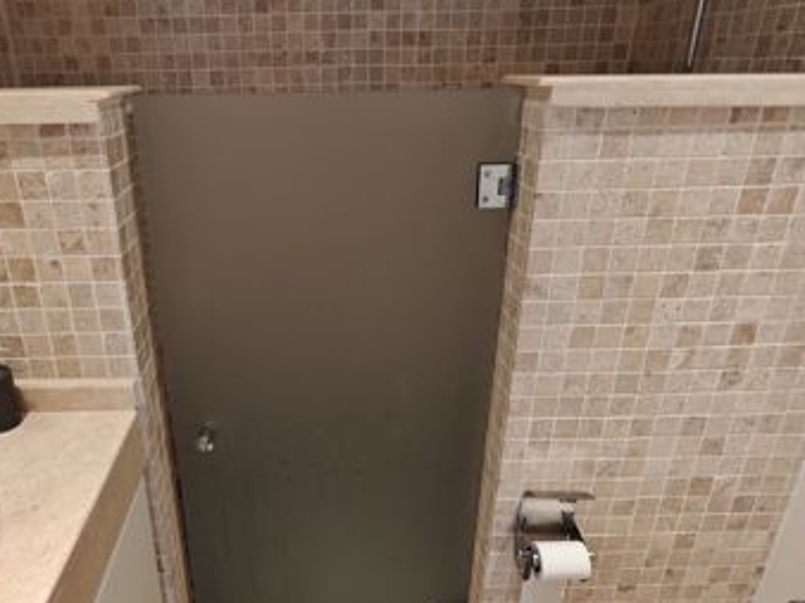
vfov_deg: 54.8
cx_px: 311
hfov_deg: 68.5
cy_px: 307
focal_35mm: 25
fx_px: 581
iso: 160
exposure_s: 1/33.3
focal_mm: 2.03
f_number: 1.8
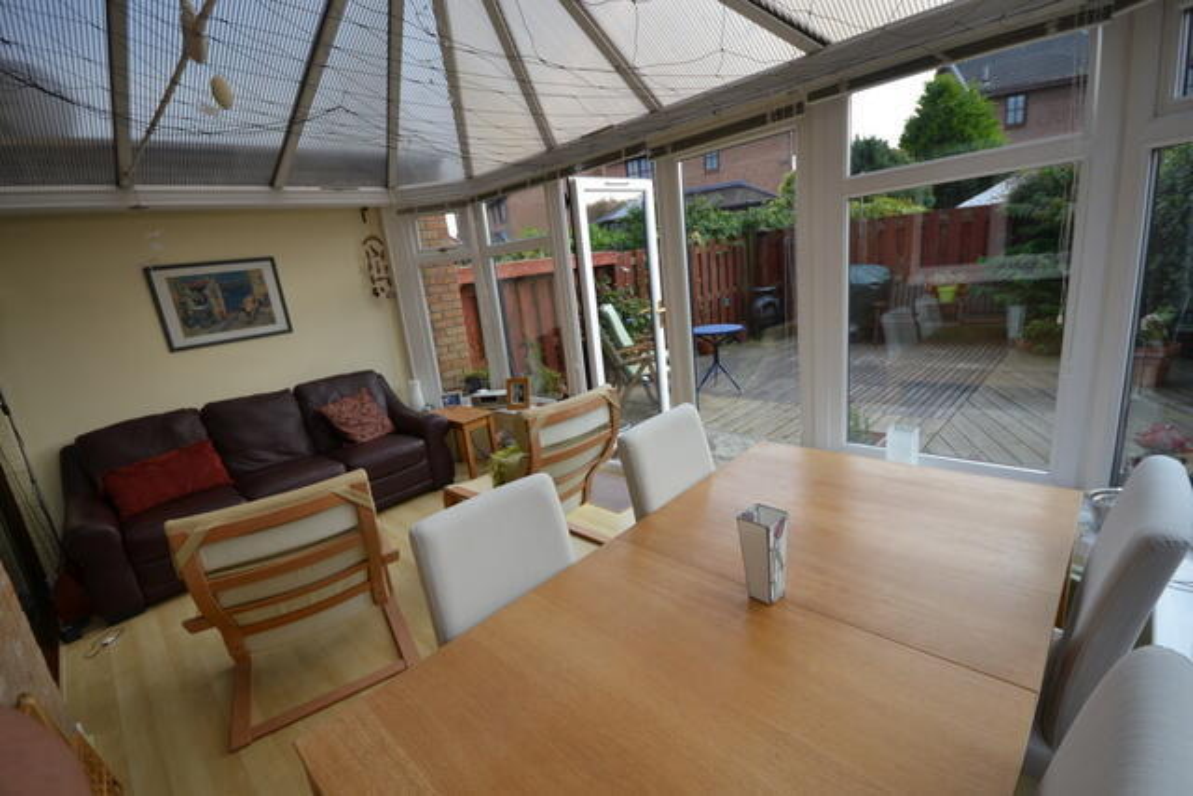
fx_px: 497
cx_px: 596
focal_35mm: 15
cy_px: 398
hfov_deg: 100.4
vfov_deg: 77.4
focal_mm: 10
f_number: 5.6
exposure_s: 1/125
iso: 140
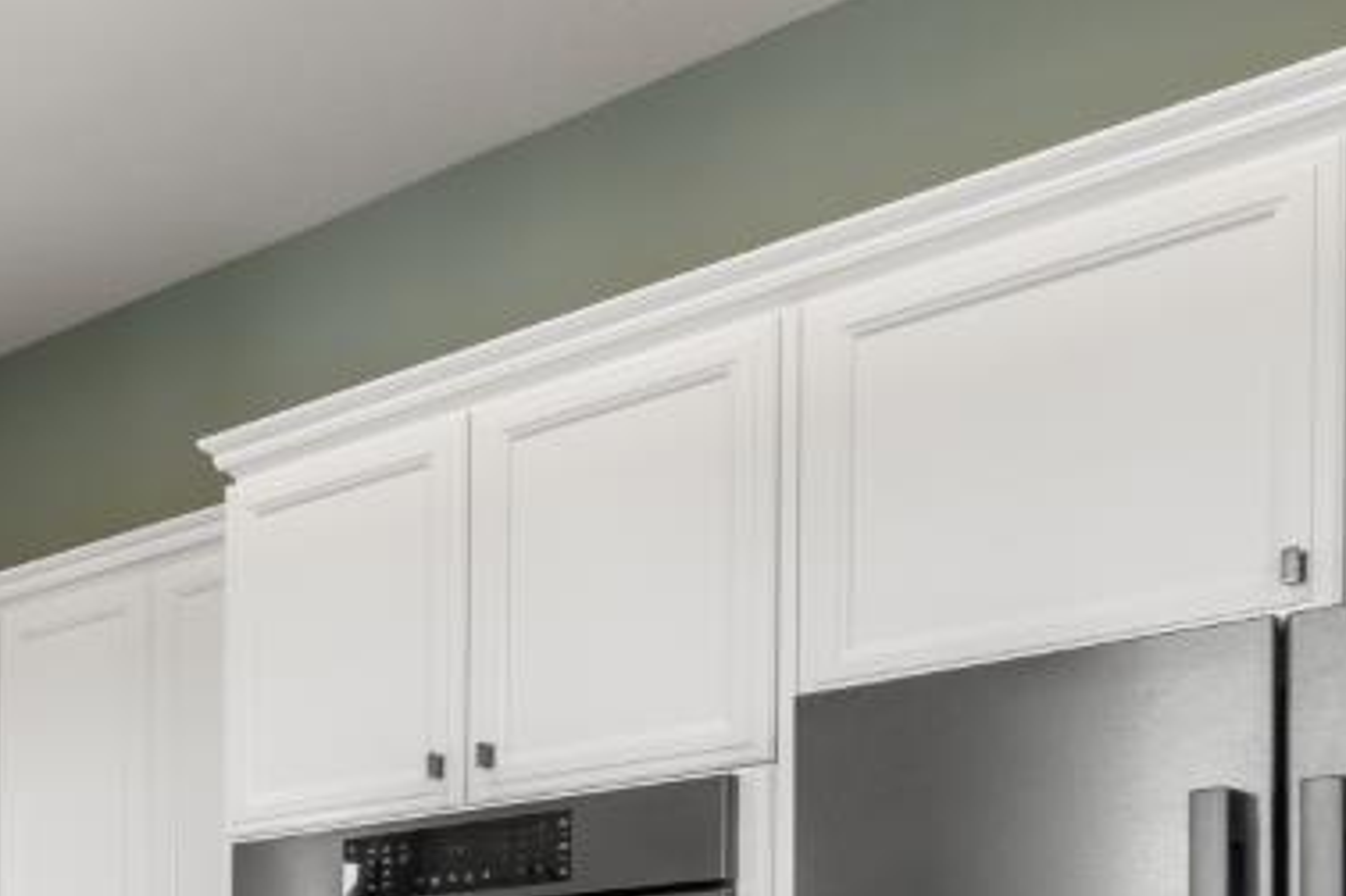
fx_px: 1943
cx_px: -411
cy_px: 1135
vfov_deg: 23.3
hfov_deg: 30.2
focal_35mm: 52
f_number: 8
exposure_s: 1/2.5
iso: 80
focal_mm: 17
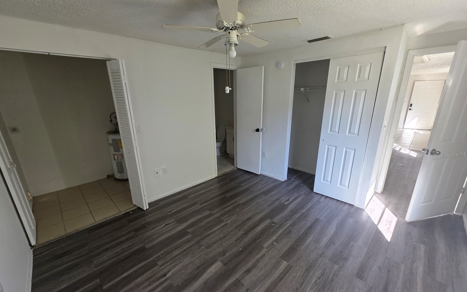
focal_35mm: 14
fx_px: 178
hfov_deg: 105.3
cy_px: 154
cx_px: 235
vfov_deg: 78.6
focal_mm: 2.2
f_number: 1.9
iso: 64
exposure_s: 1/120
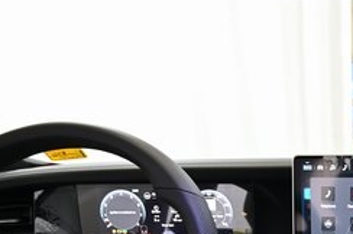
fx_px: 411
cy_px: 295
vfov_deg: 27.3
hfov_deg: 38.8
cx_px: 383
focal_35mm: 42
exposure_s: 1/30
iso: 640
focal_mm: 16
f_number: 4.5
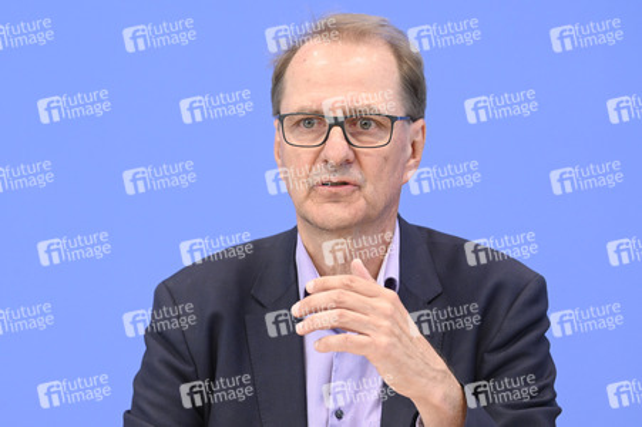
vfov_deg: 11.4
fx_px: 2138
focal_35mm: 120
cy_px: 214
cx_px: 321
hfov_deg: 17.1
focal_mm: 120
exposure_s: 1/400
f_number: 5
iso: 3200
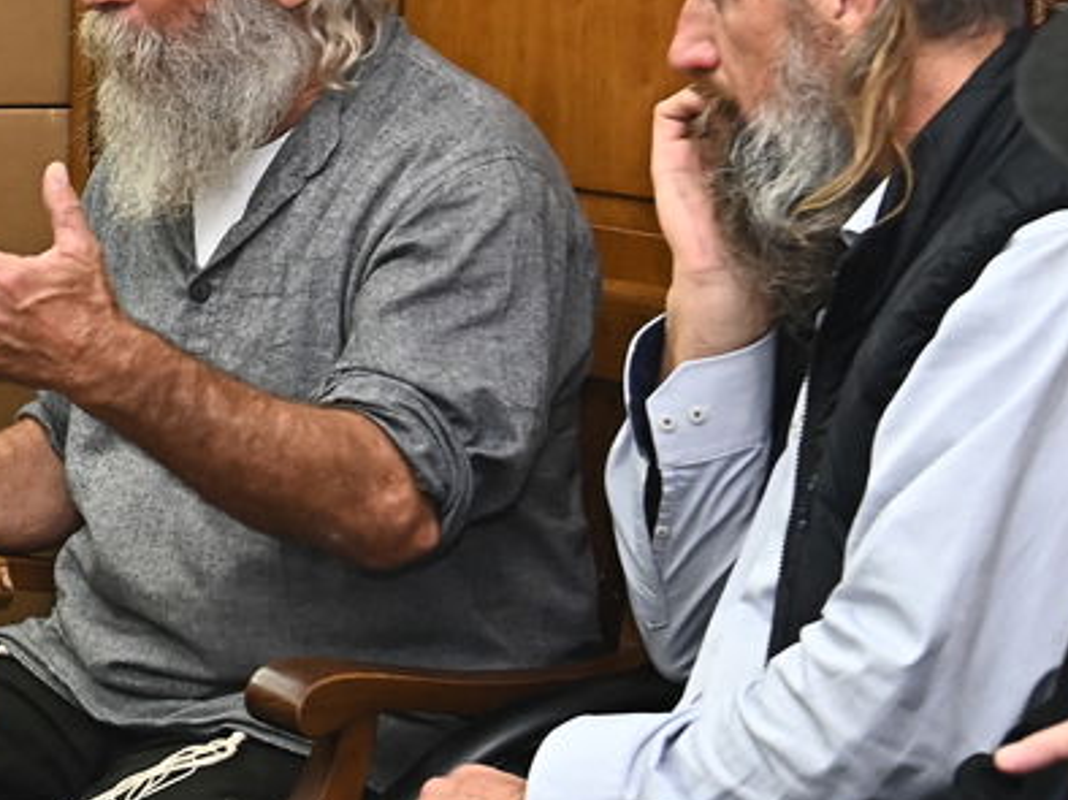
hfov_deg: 11.4
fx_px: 5057
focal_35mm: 164
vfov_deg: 9.0
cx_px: -697
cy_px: 39
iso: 1600
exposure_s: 1/200
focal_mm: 48
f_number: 5
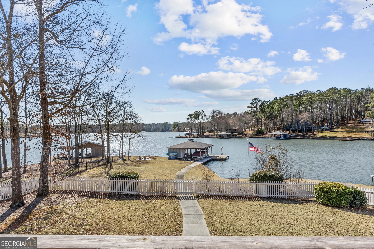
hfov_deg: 84.0
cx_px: 187
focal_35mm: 20
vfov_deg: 62.0
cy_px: 124
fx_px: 208
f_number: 10
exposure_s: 1/640
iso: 200
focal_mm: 20
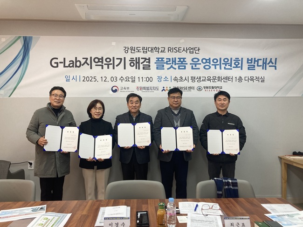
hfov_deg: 63.5
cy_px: 114
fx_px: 245
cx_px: 152
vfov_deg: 49.7
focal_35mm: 28
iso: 40
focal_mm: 3.99
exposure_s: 1/60
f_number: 1.8
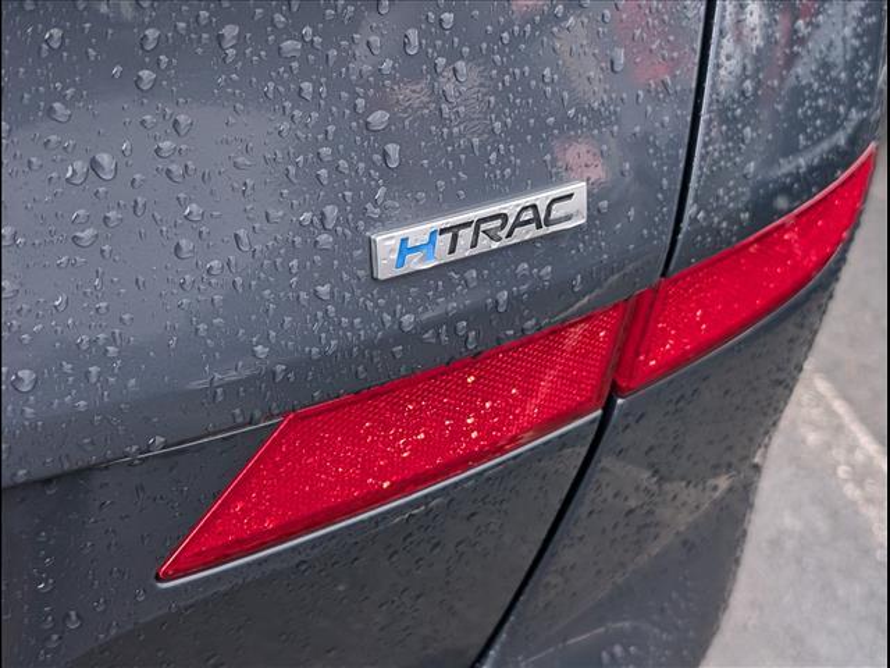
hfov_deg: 38.9
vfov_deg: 29.7
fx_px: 1260
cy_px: 334
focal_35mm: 49
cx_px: 445
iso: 555
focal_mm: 6.9
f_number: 1.68
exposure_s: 1/1250
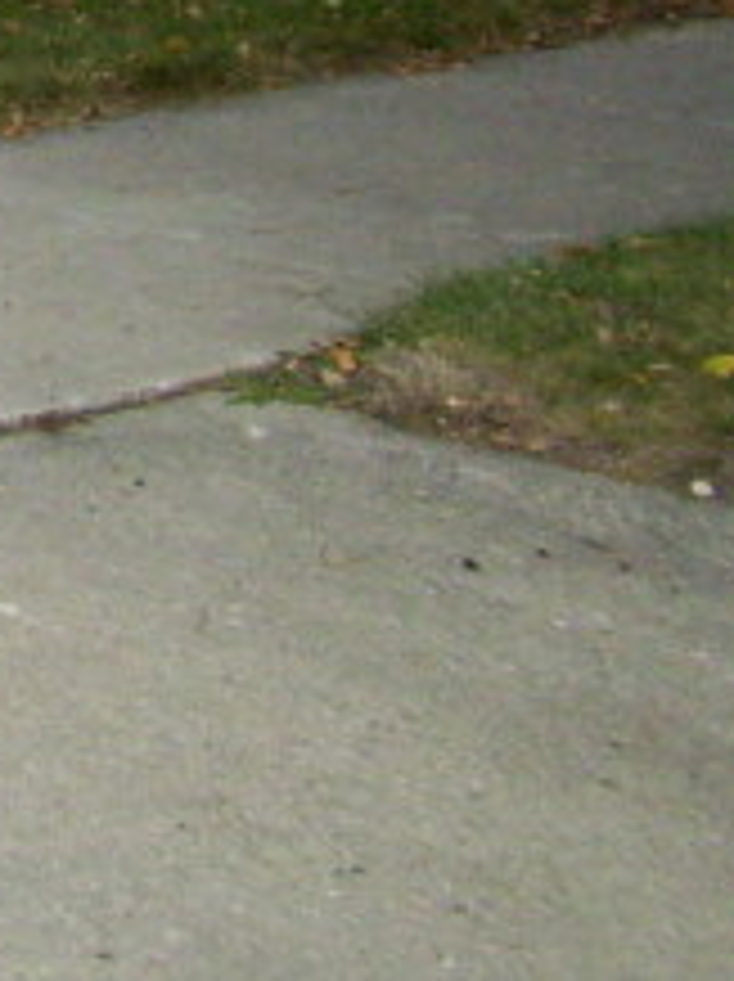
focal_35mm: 160
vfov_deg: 11.6
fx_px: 4532
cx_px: -1292
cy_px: -666
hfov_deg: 8.2
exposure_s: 1/500
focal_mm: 5.7
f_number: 5.6
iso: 200
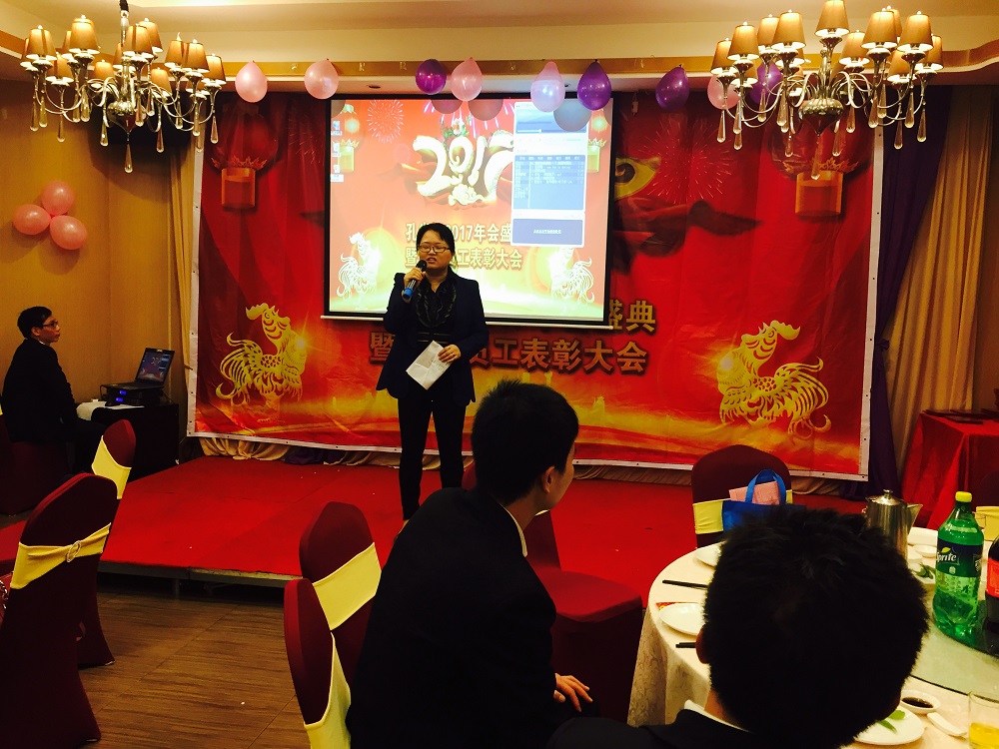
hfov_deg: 61.7
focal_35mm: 29
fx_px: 837
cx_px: 500
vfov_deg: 48.2
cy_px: 374
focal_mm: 4.15
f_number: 2.2
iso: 100
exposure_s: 1/33
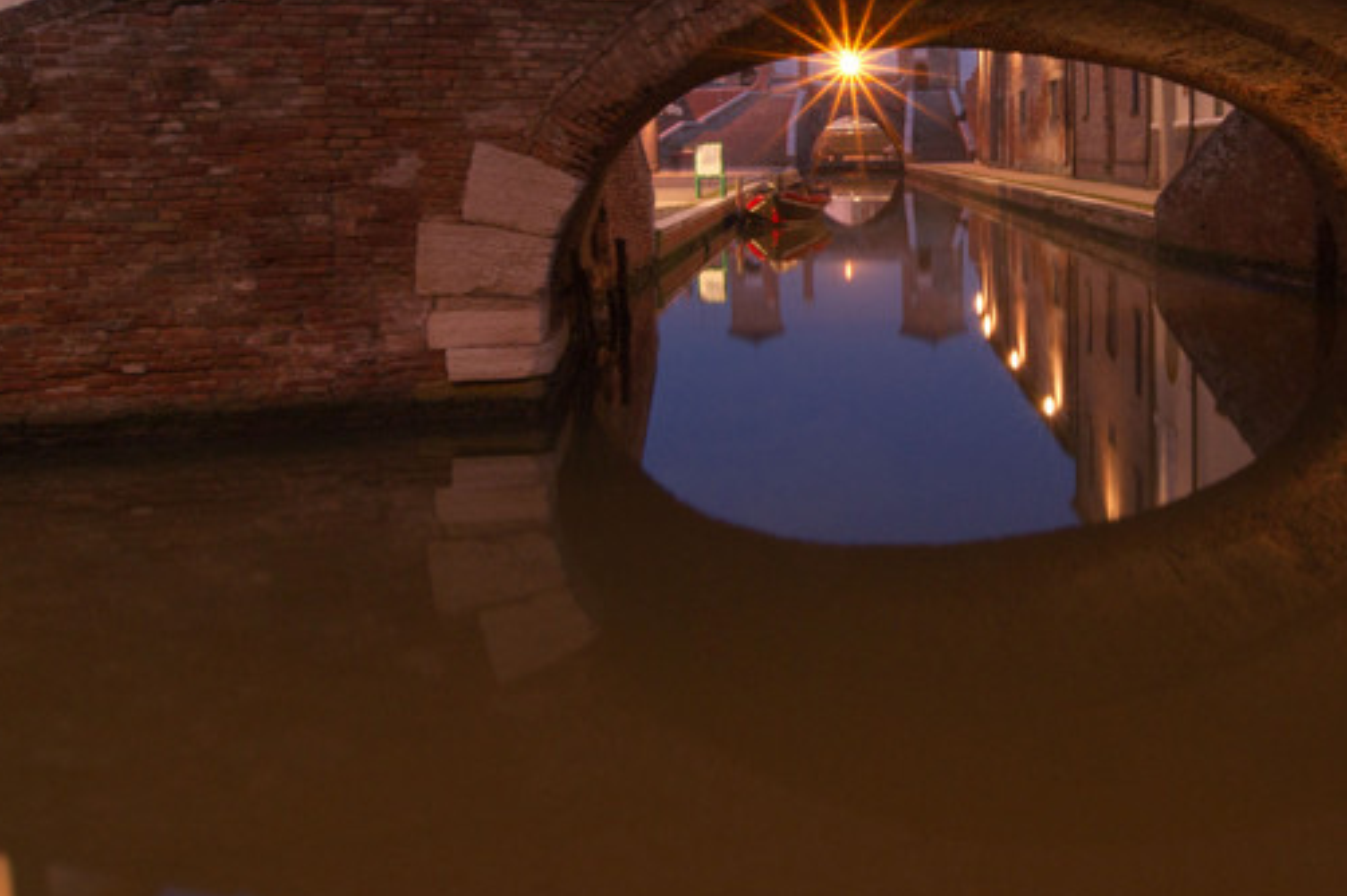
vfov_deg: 30.8
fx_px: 1608
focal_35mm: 43
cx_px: 969
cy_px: 271
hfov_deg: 44.3
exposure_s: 13
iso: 200
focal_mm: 18
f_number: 22
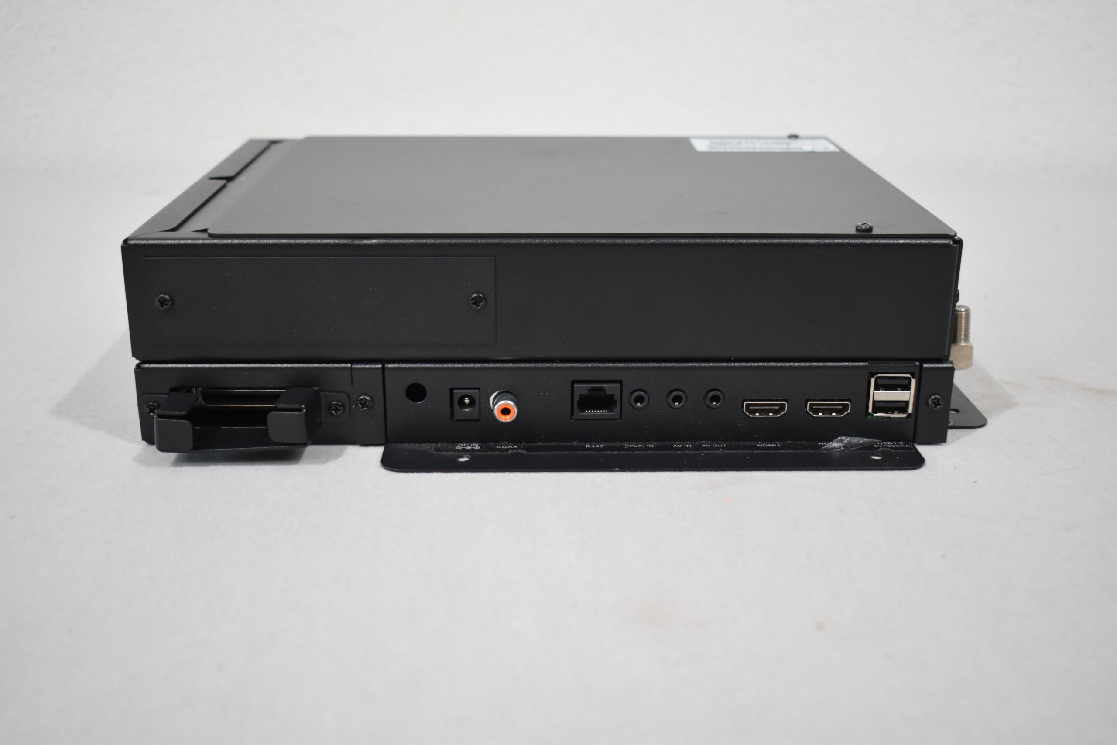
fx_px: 1303
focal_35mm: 42
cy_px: 372
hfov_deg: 46.4
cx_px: 558
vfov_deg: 31.9
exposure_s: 1/125
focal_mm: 28
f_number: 4.2
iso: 800
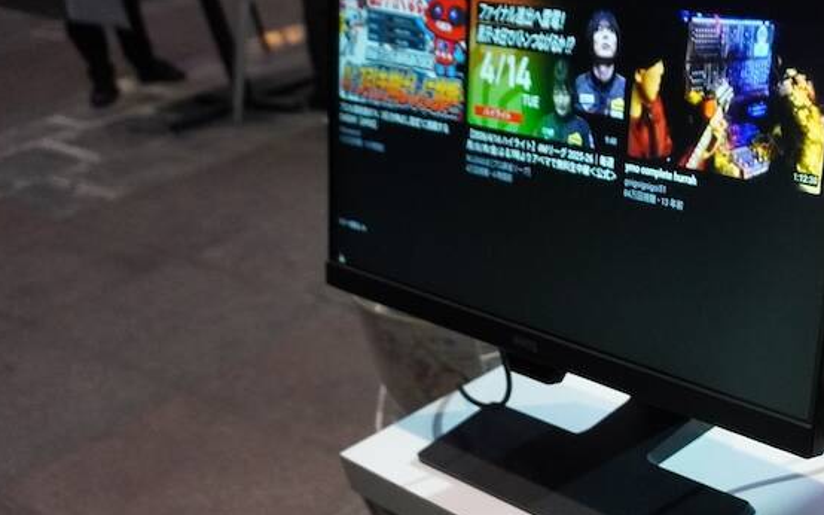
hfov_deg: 34.3
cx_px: 851
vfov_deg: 23.7
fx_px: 1190
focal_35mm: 53
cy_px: 472
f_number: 3.5
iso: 2500
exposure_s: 1/160
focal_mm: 16
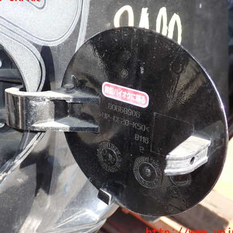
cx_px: 105
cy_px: 115
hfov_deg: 35.3
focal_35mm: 48
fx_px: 366
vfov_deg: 35.4
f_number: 8
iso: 200
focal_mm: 6.83
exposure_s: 1/40
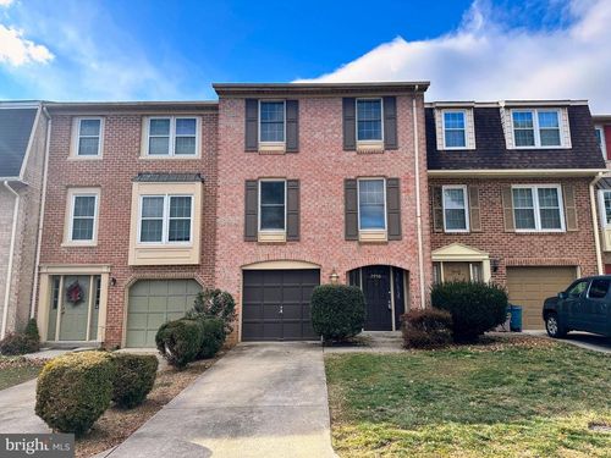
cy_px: 229
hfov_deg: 71.6
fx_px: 424
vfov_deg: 56.8
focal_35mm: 24
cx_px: 306
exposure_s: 1/1304
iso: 80
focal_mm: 6.86
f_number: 1.78
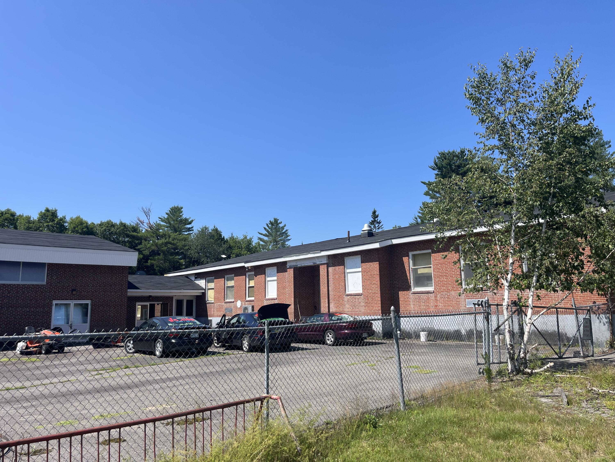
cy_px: 231
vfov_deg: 53.1
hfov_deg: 67.3
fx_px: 462
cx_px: 308
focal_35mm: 26
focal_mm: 5.1
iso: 50
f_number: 1.6
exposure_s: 1/2967
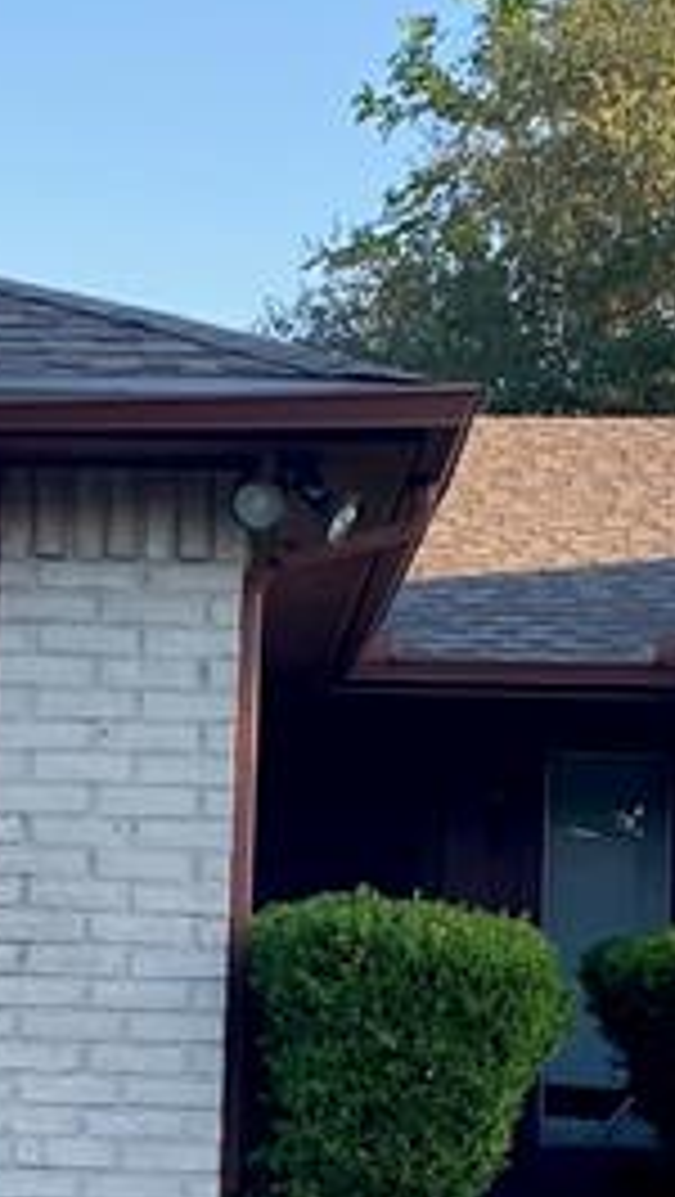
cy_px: 990
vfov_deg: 19.4
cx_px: 72
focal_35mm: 109
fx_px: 3462
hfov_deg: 11.1
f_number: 1.8
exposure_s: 1/420
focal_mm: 4.25
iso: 32
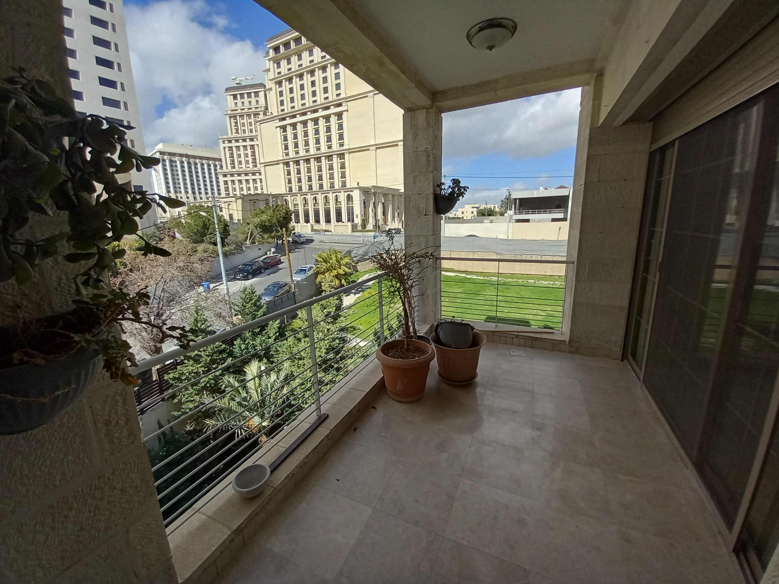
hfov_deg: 106.2
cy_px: 292
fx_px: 293
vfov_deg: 89.9
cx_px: 390
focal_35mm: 13
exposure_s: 1/898
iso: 40
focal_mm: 1.13
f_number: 2.2
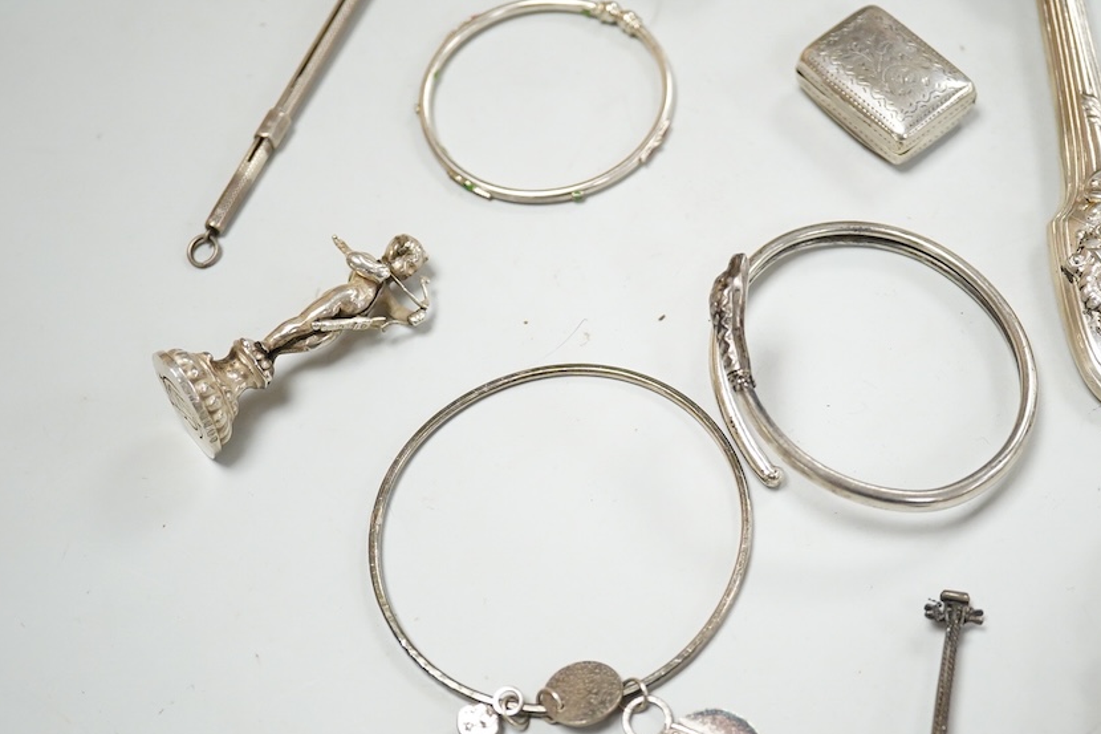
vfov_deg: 22.2
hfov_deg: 32.8
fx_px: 1865
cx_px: 676
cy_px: 392
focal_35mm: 61
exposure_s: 1/400
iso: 2500
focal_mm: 30
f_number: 4
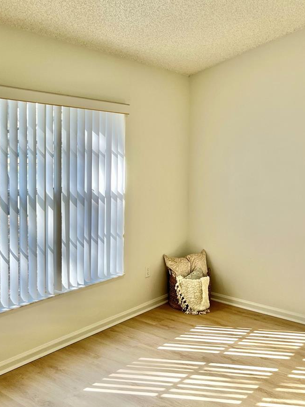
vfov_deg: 51.2
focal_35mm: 36
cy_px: 176
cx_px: 191
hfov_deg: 39.4
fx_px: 423
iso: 40
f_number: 1.6
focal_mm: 5.1
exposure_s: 1/179
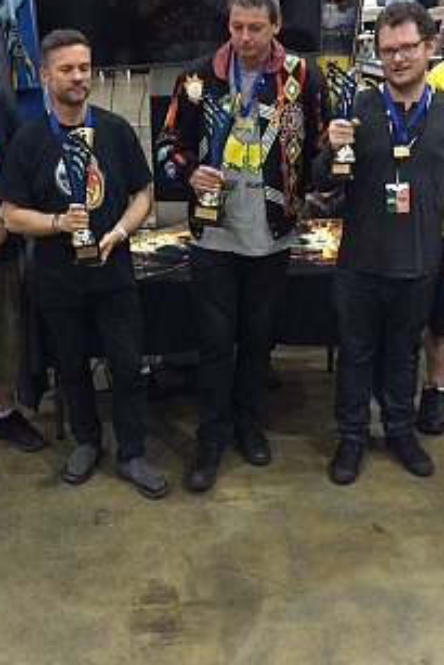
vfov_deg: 35.6
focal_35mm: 56
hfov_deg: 24.2
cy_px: 314
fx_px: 1035
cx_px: 175
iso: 320
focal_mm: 4.15
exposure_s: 1/20
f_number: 2.2
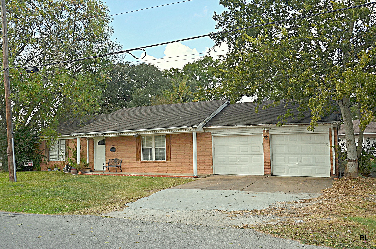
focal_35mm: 30
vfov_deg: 43.4
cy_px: 124
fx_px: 313
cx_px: 188
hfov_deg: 62.0
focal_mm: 20
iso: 200
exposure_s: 1/400
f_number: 10
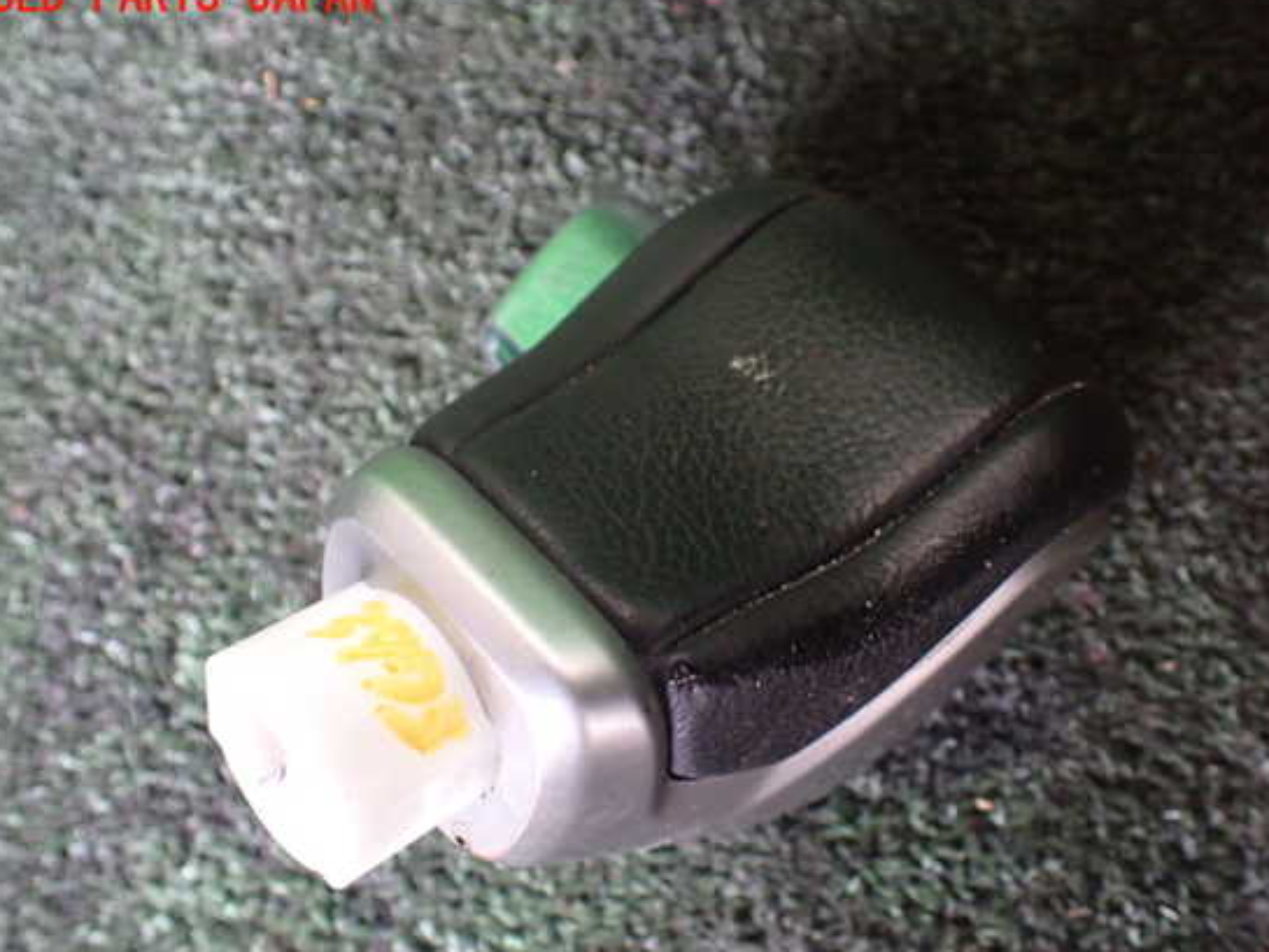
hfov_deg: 55.3
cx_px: 650
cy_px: 491
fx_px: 1210
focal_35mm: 33
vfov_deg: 43.0
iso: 1000
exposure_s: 1/30
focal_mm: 5.4
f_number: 2.3
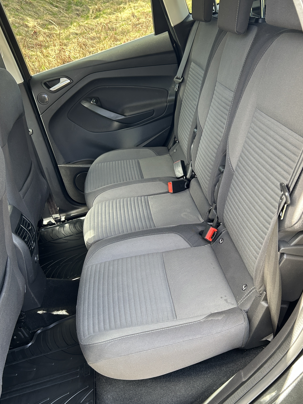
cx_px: 172
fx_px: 350
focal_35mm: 30
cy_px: 220
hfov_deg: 46.7
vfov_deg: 59.9
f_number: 1.5
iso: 100
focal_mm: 5.7
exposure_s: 1/121
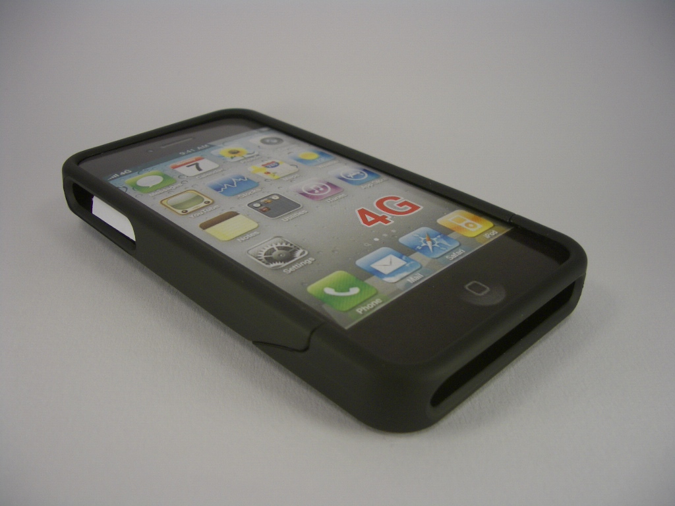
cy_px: 253
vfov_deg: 40.7
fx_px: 682
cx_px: 338
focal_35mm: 35
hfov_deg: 52.6
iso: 50
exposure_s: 1/400
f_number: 2.6
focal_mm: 5.8
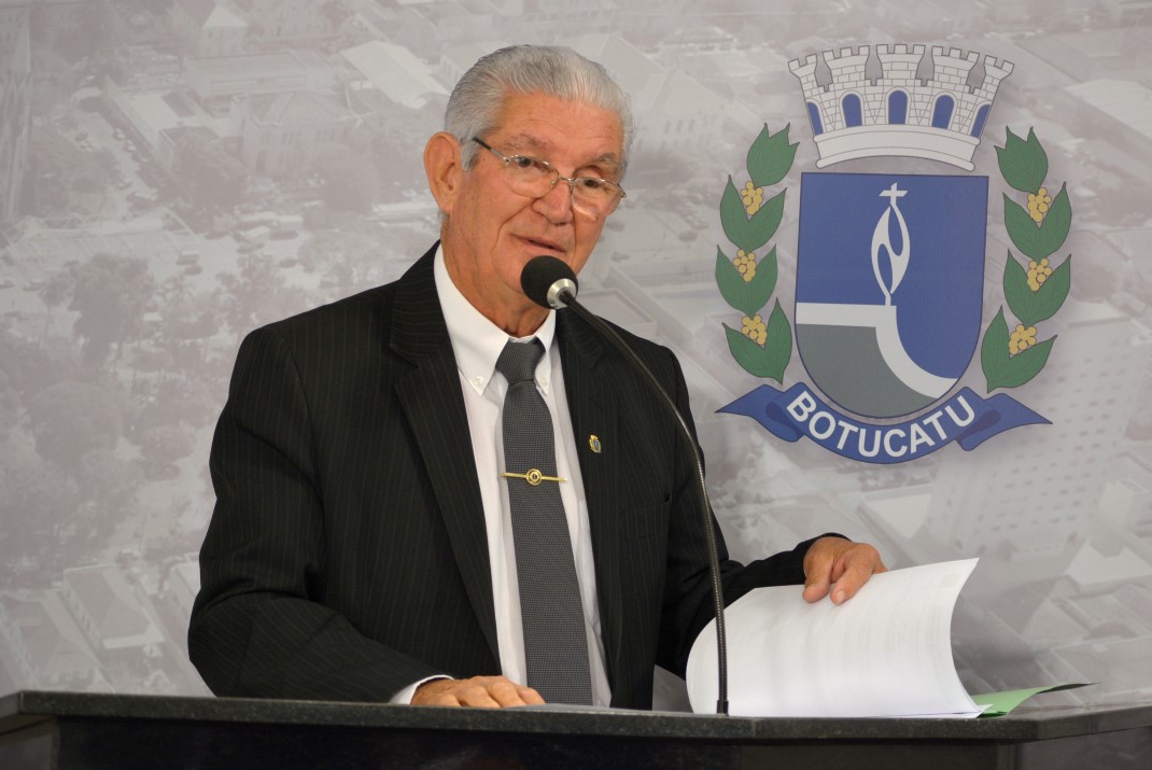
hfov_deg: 14.1
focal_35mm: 145
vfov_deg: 9.5
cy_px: 393
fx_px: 4643
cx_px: 582
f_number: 4.8
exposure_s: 1/60
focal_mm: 90
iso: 560
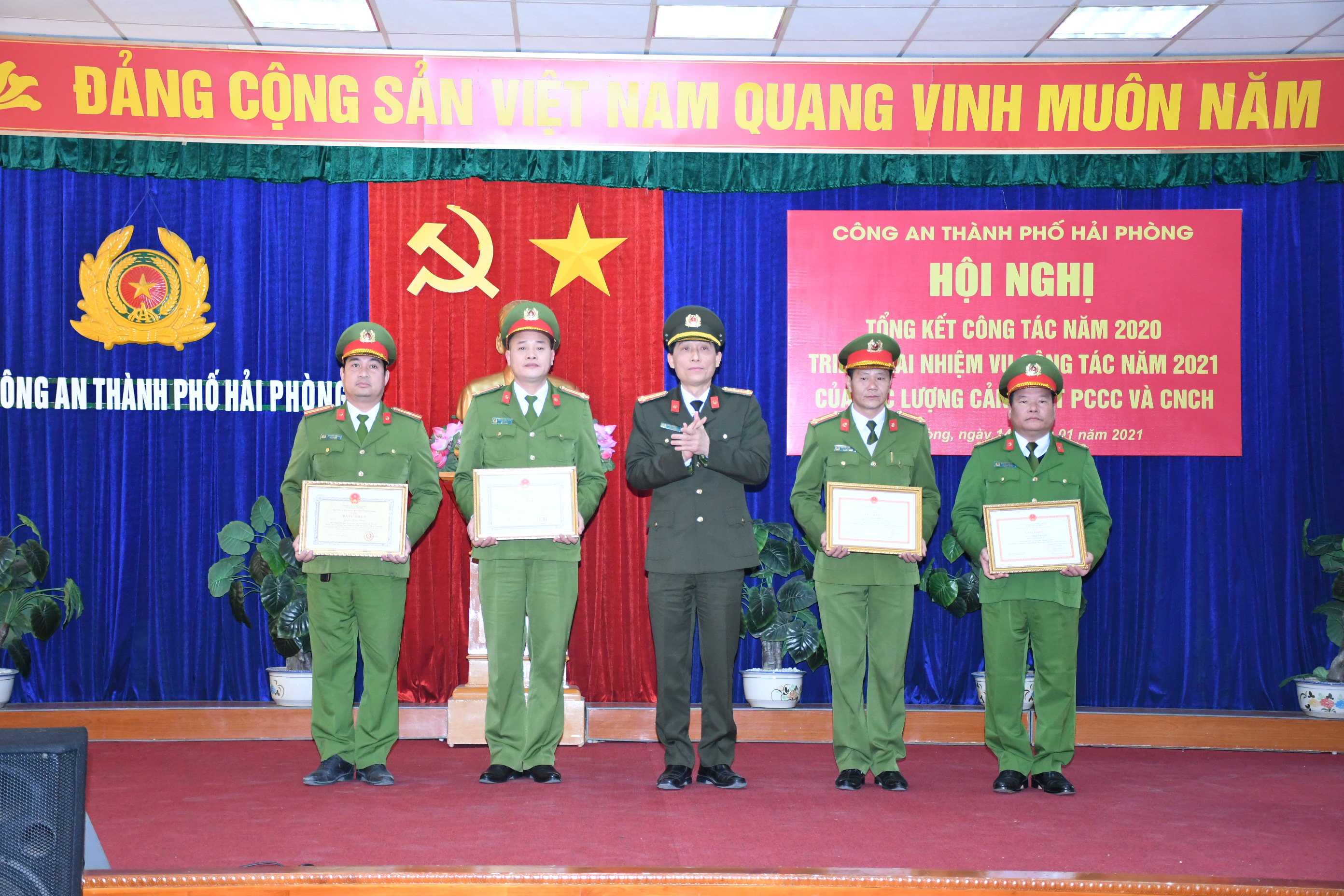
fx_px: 2128
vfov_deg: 23.8
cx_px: 672
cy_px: 448
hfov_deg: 35.1
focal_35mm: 57
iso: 2000
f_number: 4.2
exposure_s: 1/200
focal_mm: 38
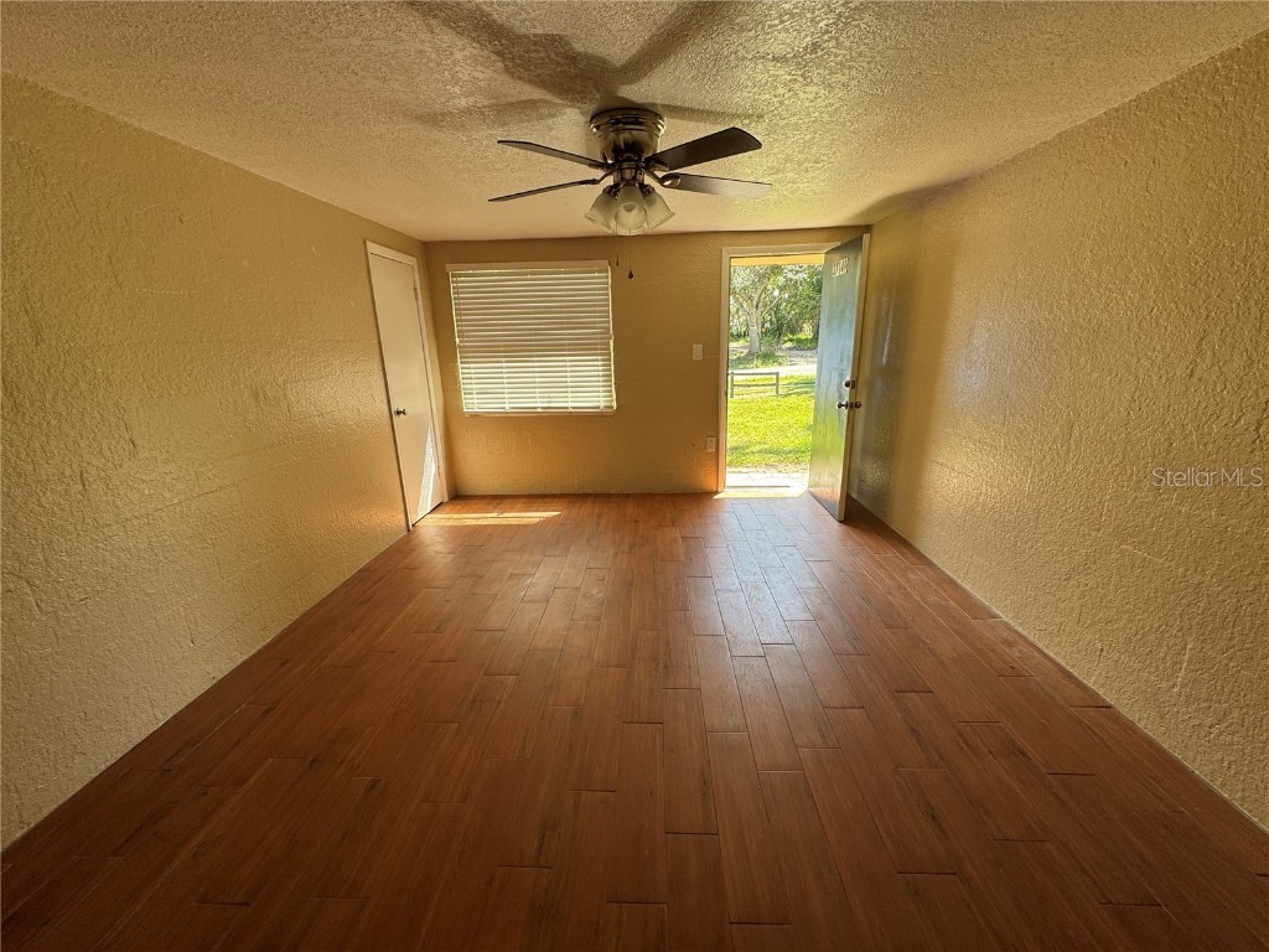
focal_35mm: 14
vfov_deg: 85.7
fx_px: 513
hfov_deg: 102.1
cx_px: 634
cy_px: 476
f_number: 2.2
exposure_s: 1/103
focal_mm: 2.22
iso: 40
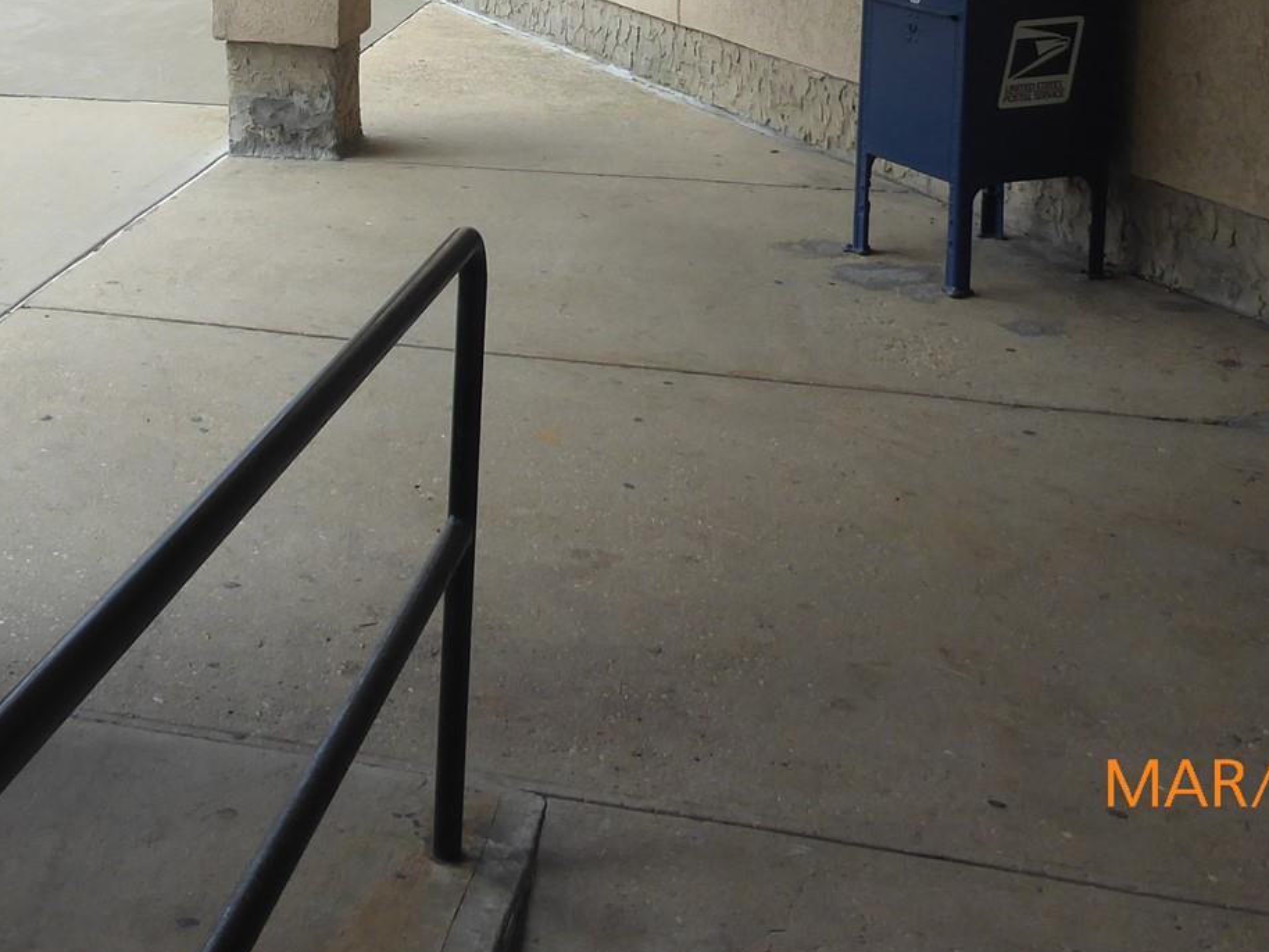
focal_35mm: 56
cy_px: -74
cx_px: 286
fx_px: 2053
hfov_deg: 33.5
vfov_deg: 24.5
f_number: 3.3
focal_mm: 4.3
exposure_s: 1/160
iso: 80
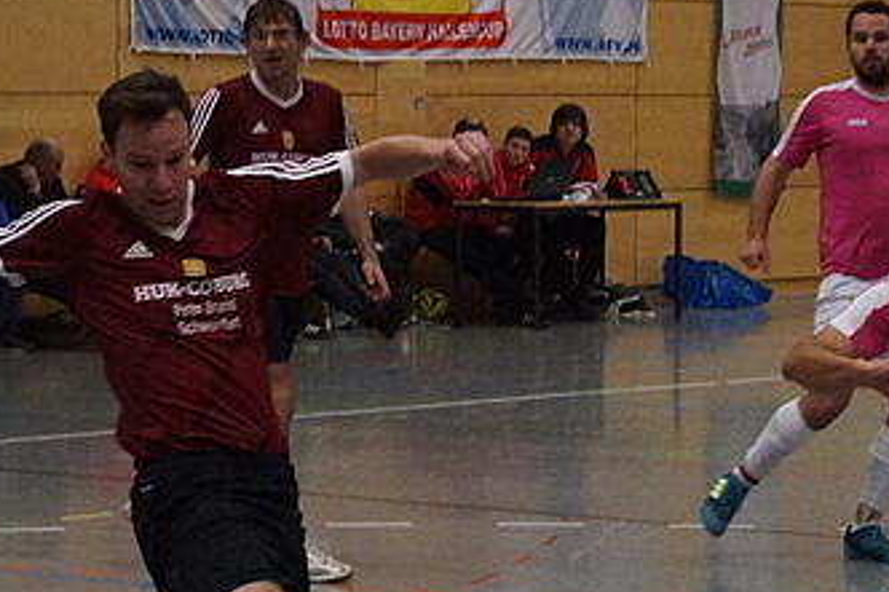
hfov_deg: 11.8
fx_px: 4211
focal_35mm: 171
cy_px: 450
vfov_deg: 8.0
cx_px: 1018
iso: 3200
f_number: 5.6
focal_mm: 35
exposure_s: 1/320
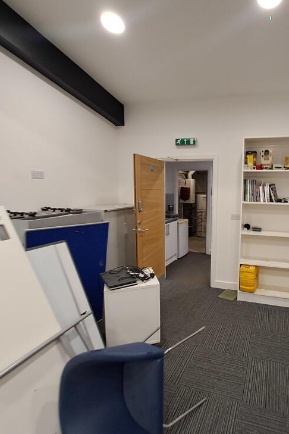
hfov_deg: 61.8
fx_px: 229
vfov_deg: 86.9
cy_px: 218
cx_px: 208
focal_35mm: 19
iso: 125
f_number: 2.2
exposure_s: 1/50
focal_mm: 1.42
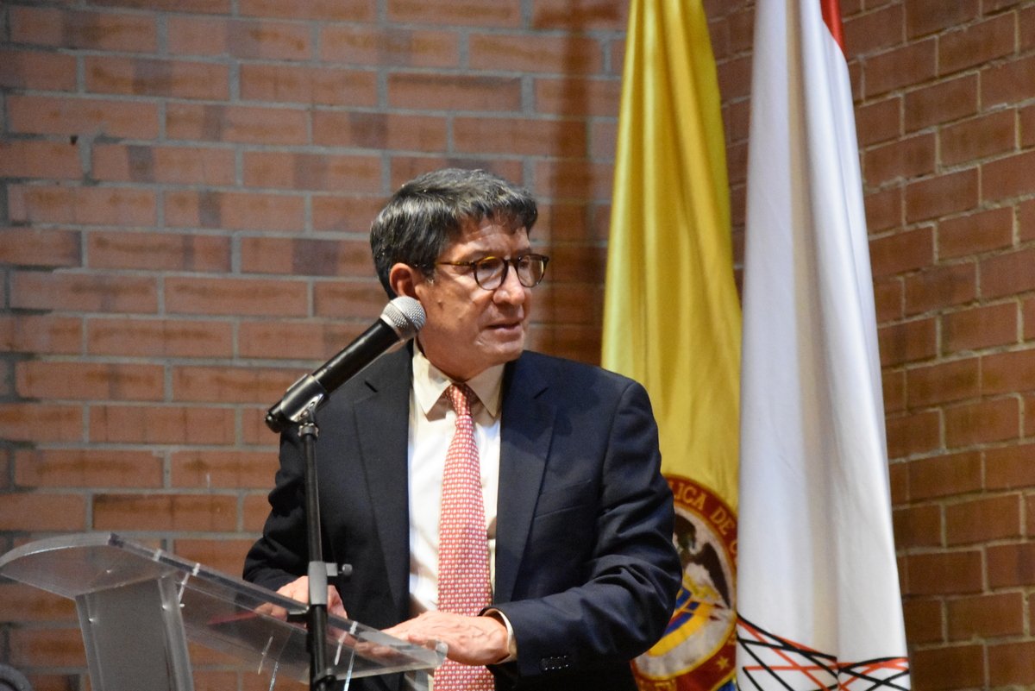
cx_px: 518
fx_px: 5824
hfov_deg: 10.2
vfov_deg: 6.8
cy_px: 346
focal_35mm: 202
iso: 12800
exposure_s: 1/100
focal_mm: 135
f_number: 4.8
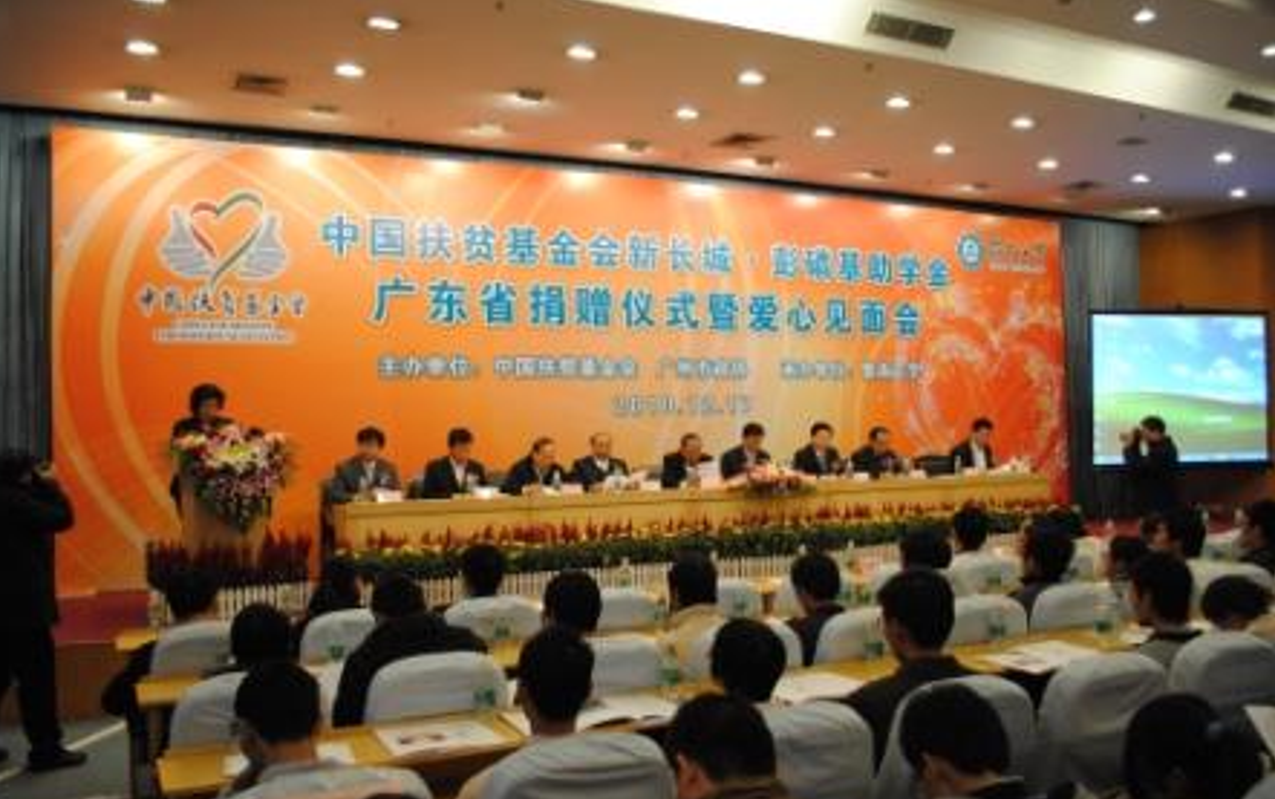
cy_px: 427
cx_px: 632
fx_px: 1078
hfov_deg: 61.2
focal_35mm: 31
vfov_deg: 40.6
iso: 500
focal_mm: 20
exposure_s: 1/30
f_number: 3.8
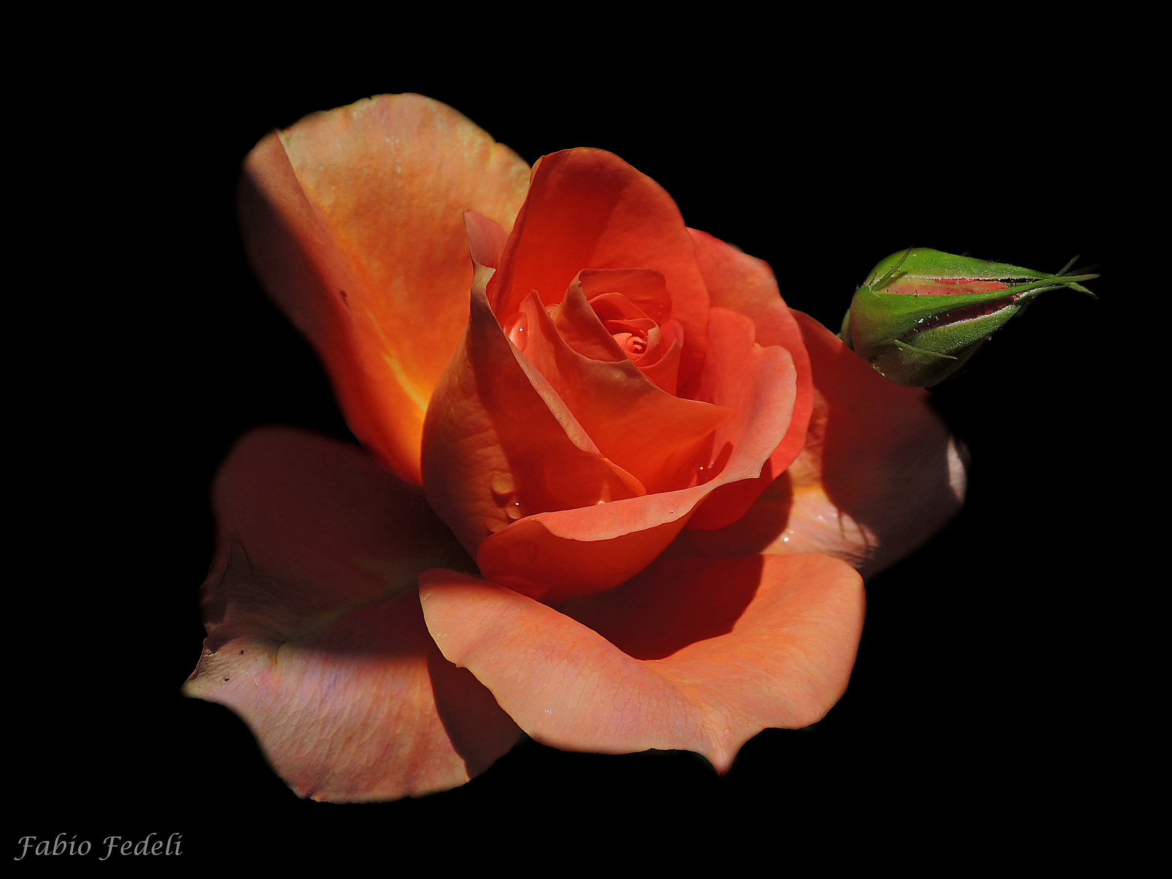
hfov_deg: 38.2
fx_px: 1693
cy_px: 440
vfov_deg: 29.1
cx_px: 586
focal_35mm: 50
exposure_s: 1/2000
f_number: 3.3
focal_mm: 9
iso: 100
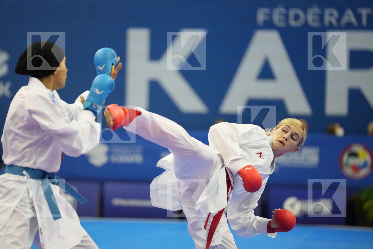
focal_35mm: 182
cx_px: 186
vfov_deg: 7.5
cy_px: 124
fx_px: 1886
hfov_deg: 11.3
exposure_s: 1/1000
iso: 3200
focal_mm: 182
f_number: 2.8
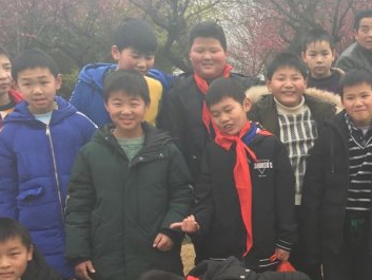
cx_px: 368
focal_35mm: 70
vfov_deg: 20.8
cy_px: 222
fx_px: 753
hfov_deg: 26.4
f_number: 2.2
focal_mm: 4.15
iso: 25
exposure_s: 1/179
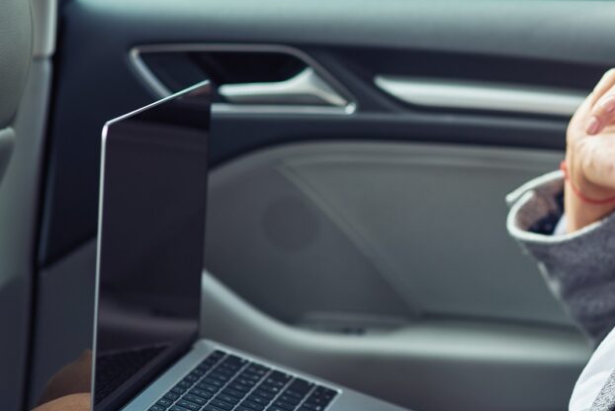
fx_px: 2392
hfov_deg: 14.6
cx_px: 475
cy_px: 165
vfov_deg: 9.8
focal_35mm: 140
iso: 100
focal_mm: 85
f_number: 2.2
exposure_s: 1/200
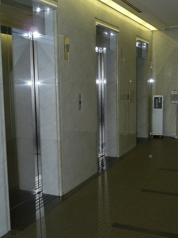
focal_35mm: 44
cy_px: 119
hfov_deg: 32.9
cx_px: 89
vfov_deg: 42.9
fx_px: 302
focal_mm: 7.3
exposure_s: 1/30
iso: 320
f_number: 3.7
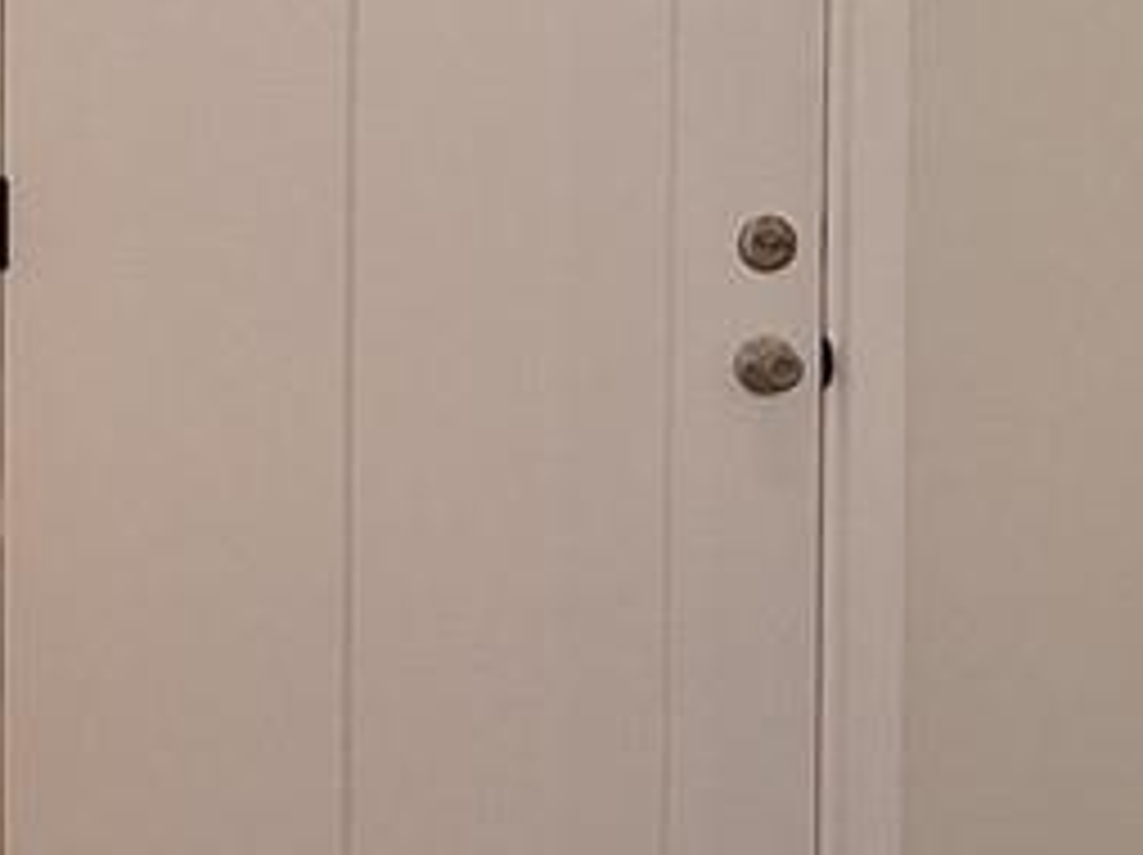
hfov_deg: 12.4
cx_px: -968
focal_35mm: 145
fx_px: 4783
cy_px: 248
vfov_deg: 10.2
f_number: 1.8
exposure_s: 1/139
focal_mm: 5.54
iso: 25
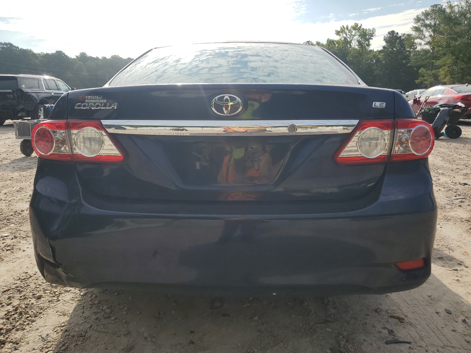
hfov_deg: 67.3
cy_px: 176
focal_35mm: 26
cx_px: 236
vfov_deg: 53.1
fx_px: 354
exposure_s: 1/5000
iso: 50
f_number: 1.5
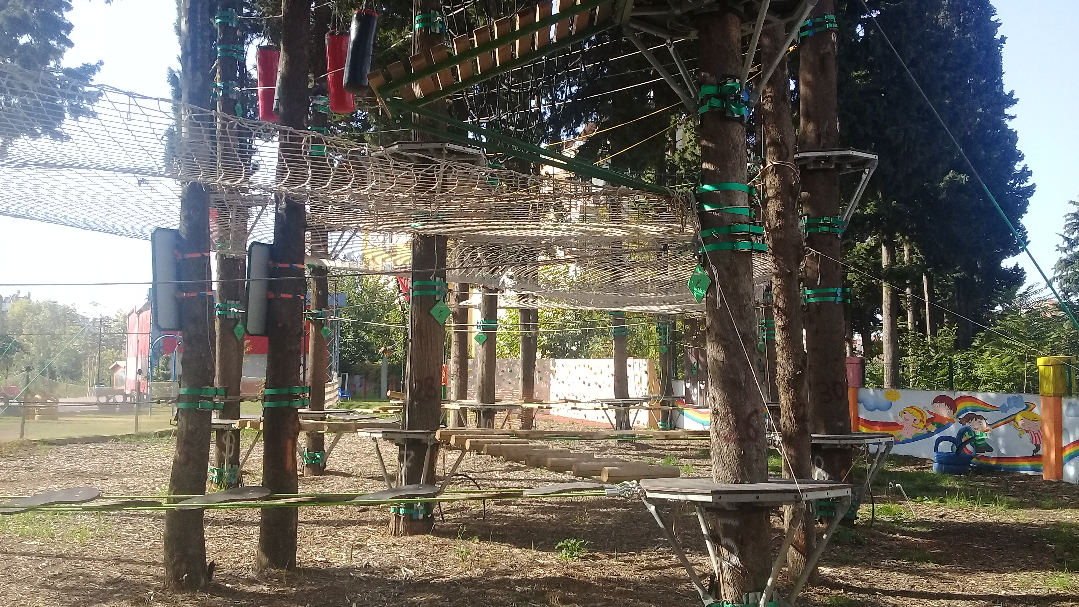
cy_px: 263
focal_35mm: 34
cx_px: 542
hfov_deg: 58.0
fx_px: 973
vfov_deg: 34.6
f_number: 2.2
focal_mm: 3.3
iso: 50
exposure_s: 1/492
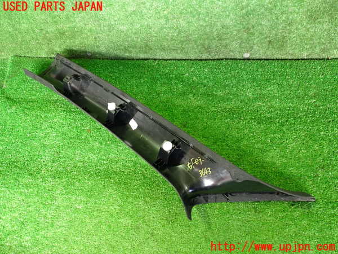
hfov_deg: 60.0
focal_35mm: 30
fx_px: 293
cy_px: 127
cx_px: 169
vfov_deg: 46.8
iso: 800
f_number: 2.3
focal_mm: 5.4
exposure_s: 1/30
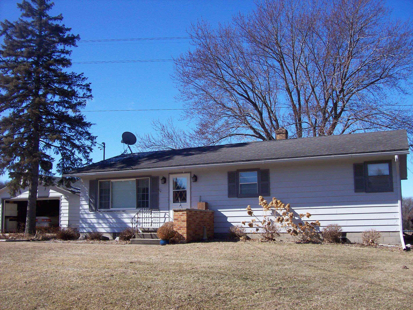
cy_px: 155
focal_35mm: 36
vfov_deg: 39.6
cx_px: 206
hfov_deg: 51.4
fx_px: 429
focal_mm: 6
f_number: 4.8
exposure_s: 1/527
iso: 80
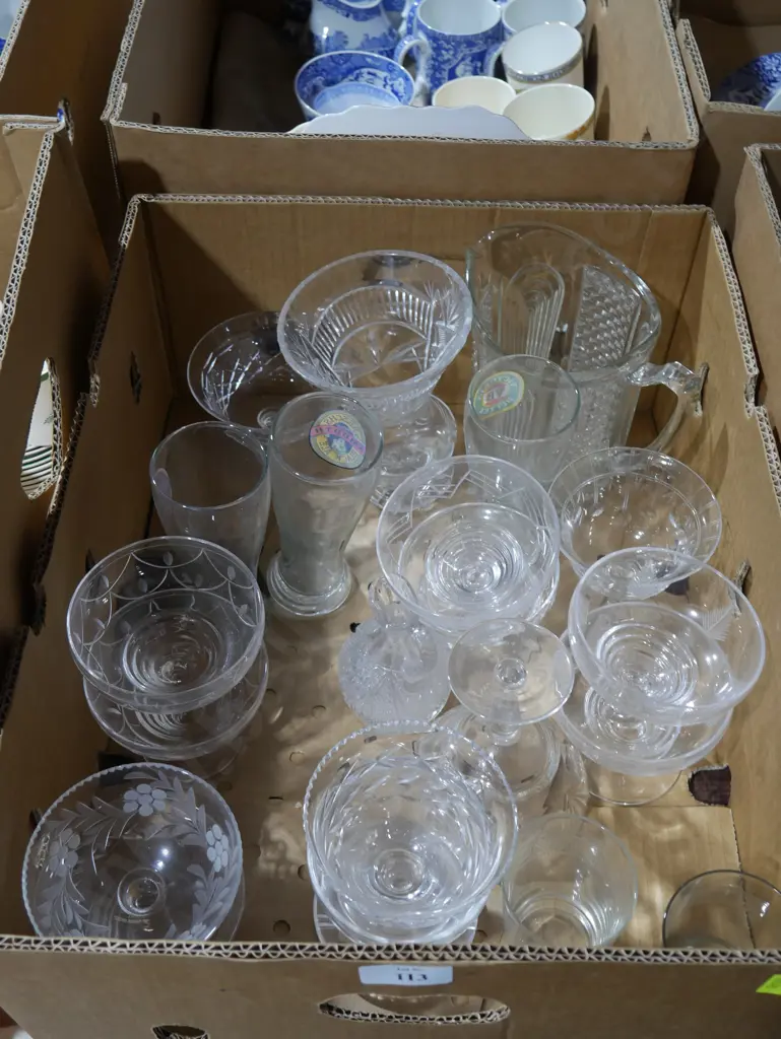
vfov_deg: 46.8
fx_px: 1202
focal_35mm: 40
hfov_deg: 36.0
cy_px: 520
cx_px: 390
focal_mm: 20
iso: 640
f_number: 4.4
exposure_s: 1/60
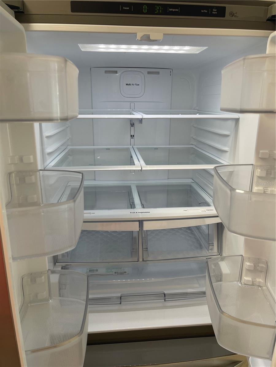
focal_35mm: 25
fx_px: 266
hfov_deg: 54.9
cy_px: 184
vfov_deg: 69.4
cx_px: 138
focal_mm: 5.1
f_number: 1.6
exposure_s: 1/120
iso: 64
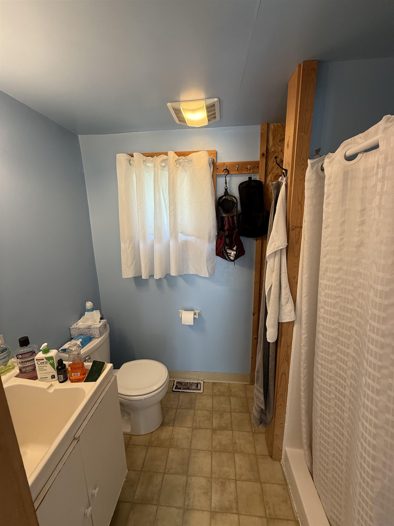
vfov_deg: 102.1
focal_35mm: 14
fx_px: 212
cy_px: 263
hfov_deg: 85.7
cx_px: 197
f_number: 2.2
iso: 160
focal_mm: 2.22
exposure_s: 1/99
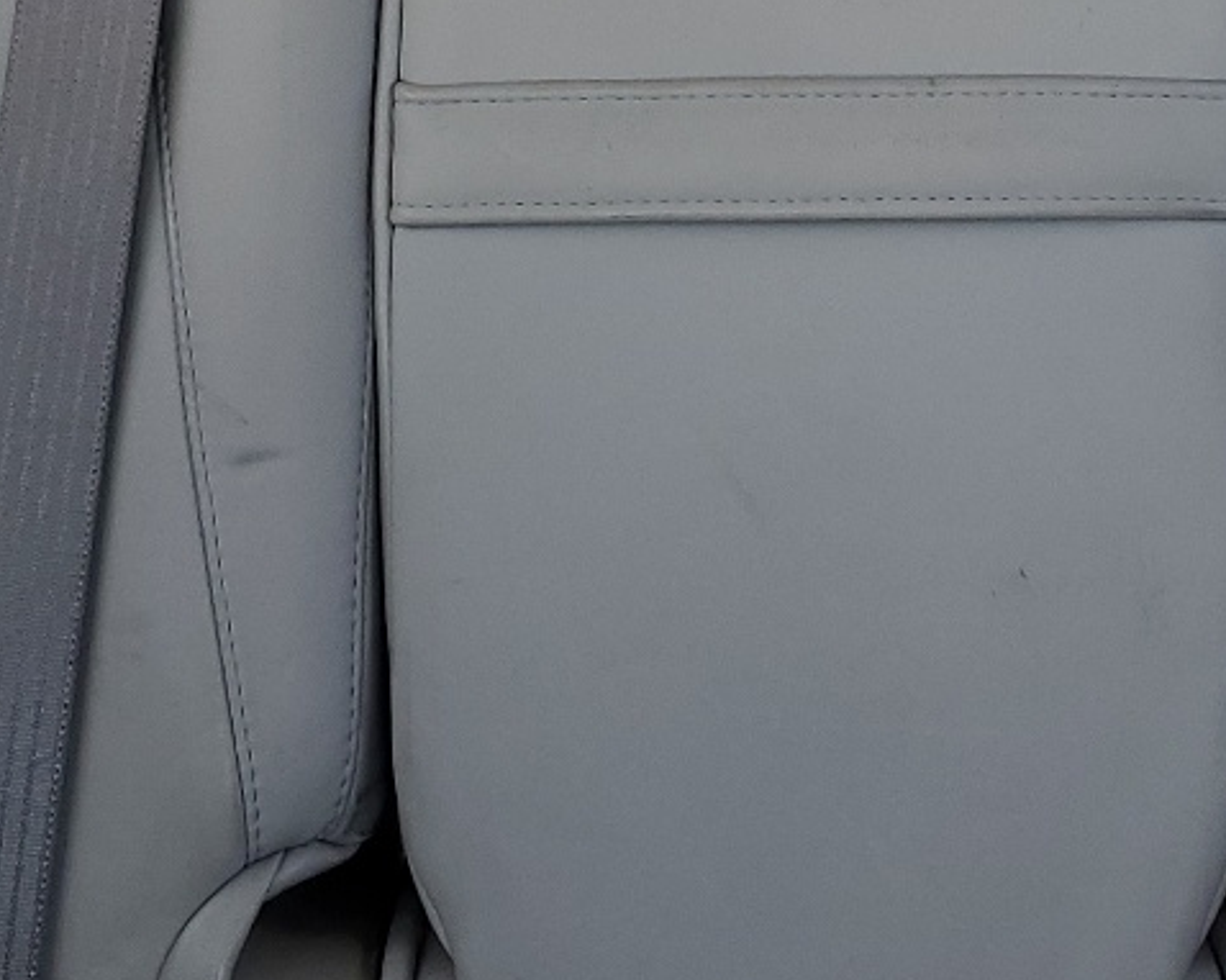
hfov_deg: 22.4
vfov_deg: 17.5
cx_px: 798
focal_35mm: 85
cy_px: -74
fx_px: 3083
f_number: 1.5
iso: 55
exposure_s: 1/120
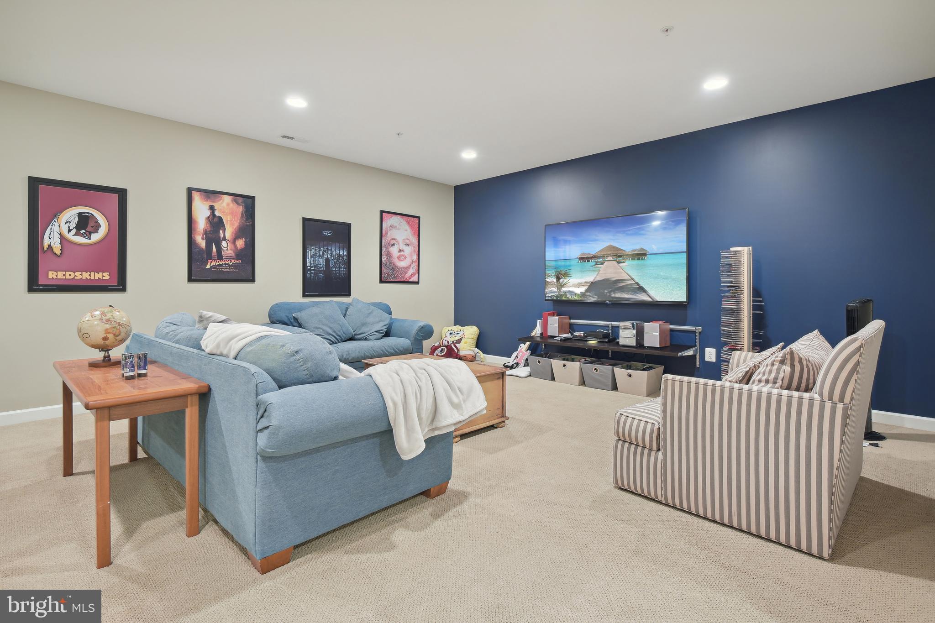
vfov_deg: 70.4
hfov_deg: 93.3
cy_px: 312
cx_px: 468
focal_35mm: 17
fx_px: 441
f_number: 8
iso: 400
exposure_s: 1/2
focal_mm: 17
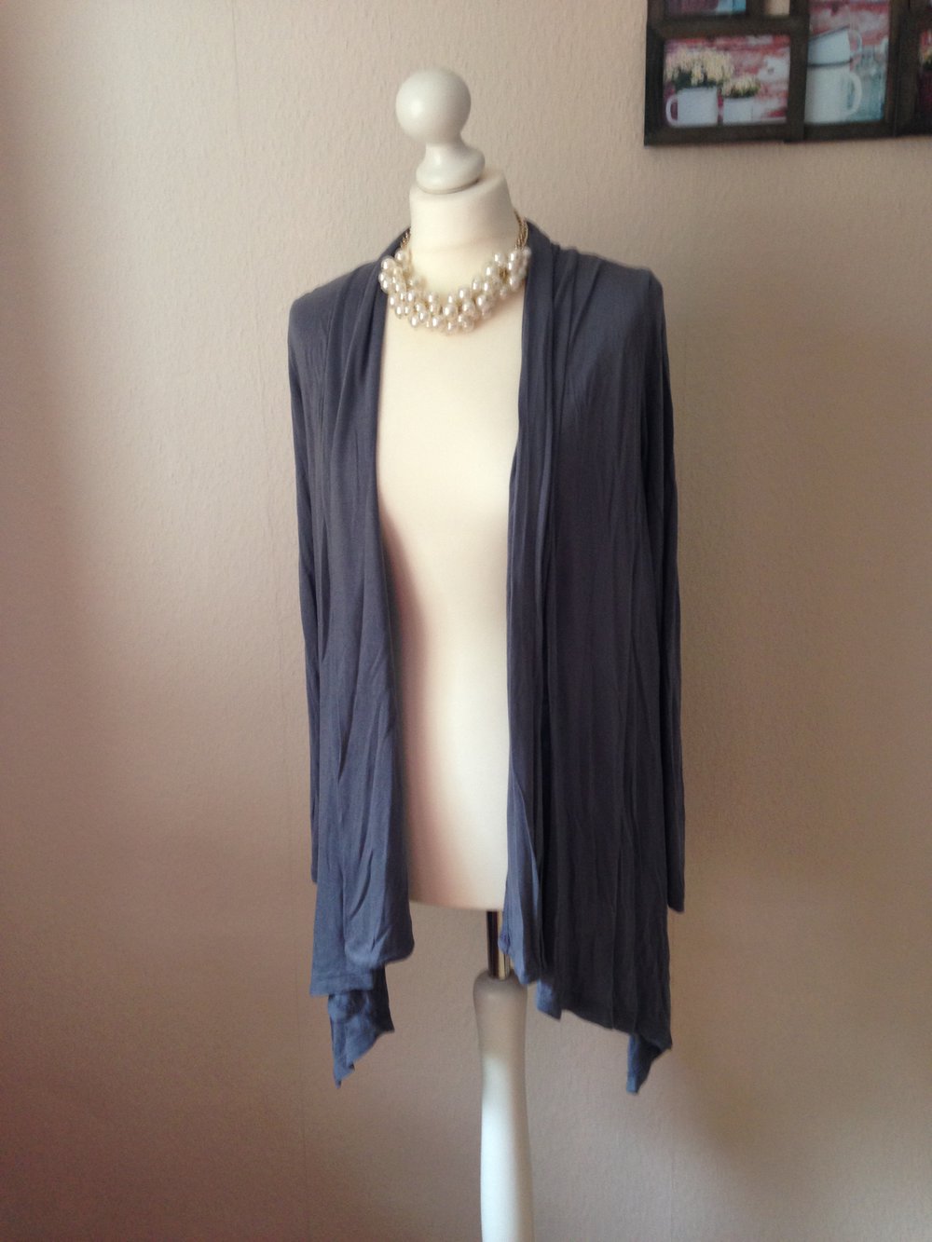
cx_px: 466
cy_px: 621
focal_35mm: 33
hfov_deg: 43.0
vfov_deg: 55.3
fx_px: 1184
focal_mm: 4.12
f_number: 2.4
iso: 100
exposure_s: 1/20
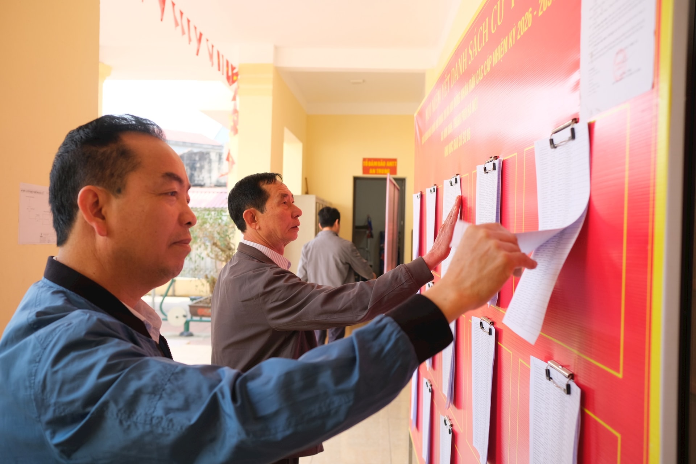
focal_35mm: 35
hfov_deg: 54.4
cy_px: 232
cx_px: 348
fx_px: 677
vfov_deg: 37.9
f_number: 3.6
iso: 320
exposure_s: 1/220
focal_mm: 23
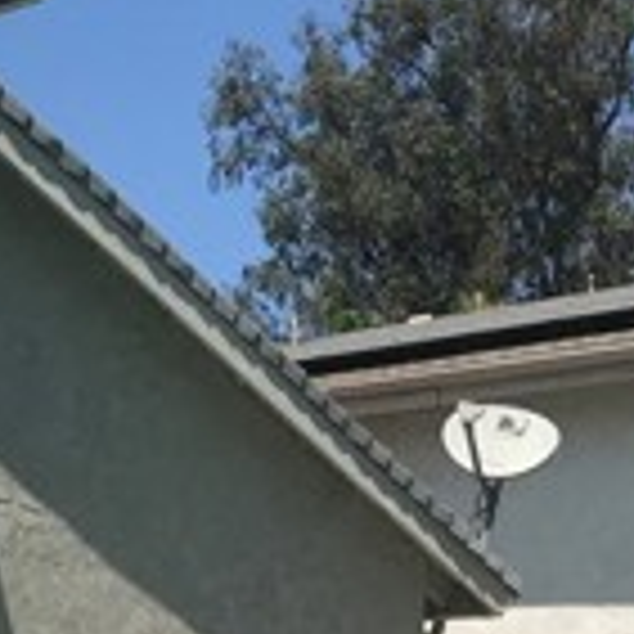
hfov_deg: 15.5
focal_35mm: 112
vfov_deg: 14.7
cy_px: 890
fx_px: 2321
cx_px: 414
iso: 20
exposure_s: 1/4367
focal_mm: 3.99
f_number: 1.8
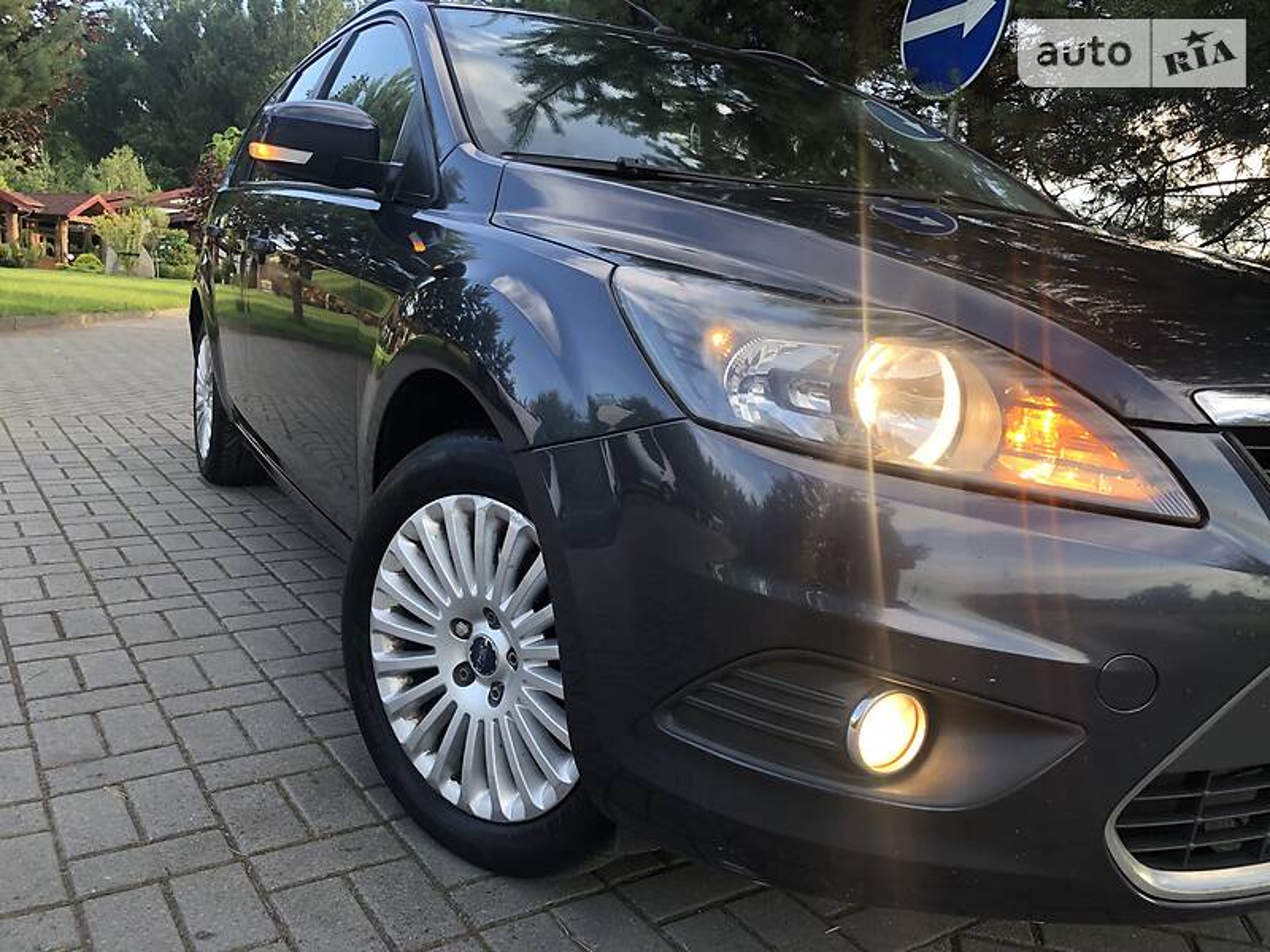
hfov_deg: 63.4
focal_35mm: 28
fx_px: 1027
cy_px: 476
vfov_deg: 49.7
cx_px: 635
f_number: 1.8
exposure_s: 1/120
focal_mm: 4
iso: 32
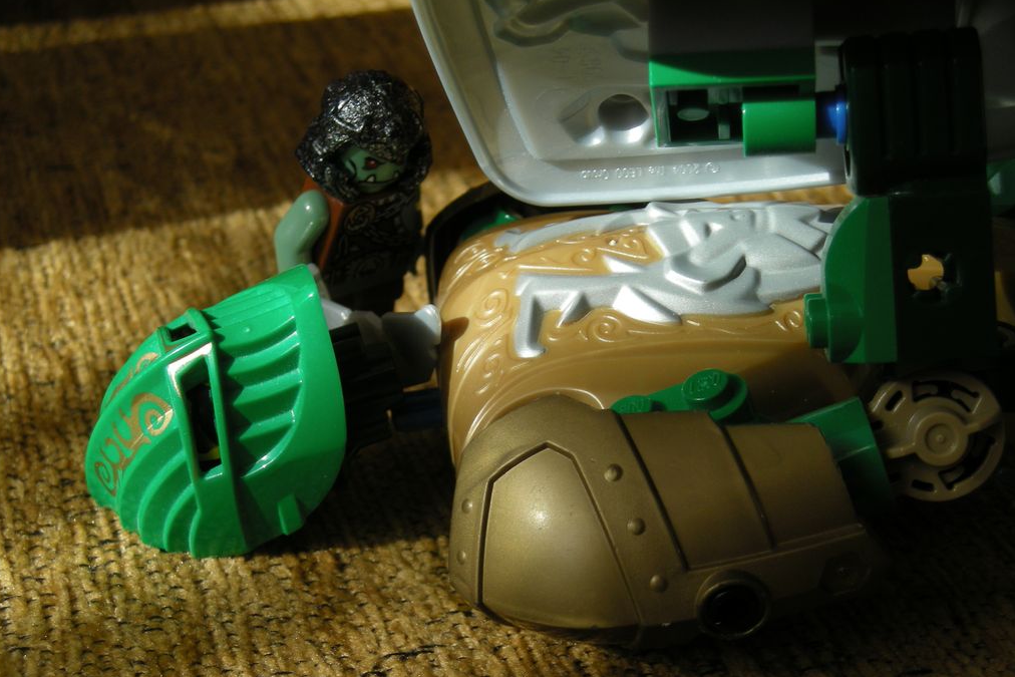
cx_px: 504
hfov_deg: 25.4
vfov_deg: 17.1
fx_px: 2256
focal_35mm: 80
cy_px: 374
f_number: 3.9
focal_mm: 12.3
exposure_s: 1/127
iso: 50
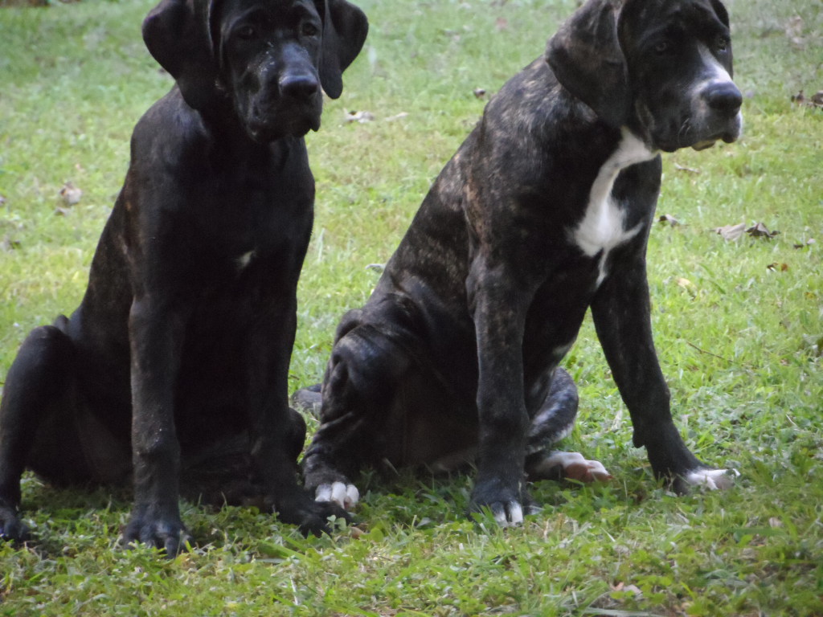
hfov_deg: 6.5
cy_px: 308
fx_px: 7275
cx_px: 412
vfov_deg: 4.9
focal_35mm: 306
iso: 800
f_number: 5.2
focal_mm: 49.7
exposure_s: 1/90
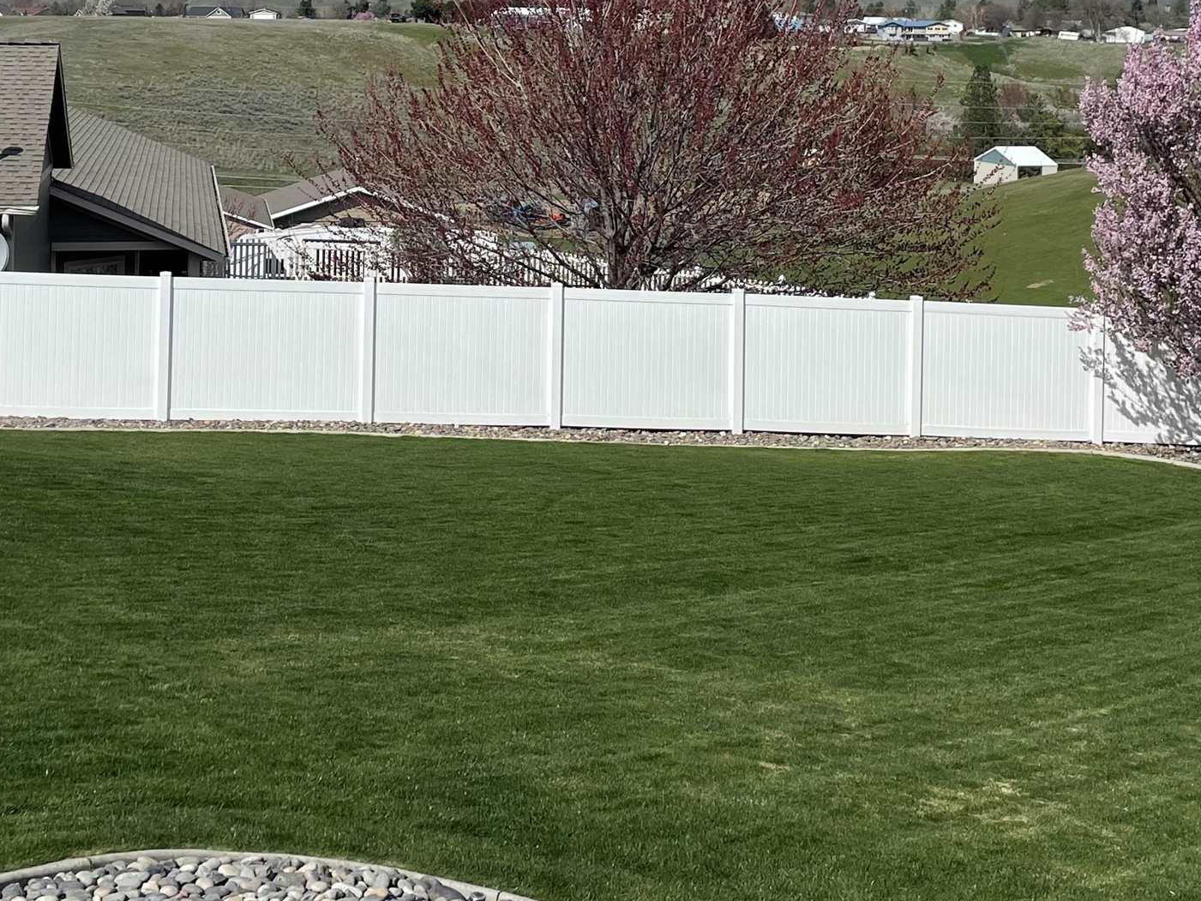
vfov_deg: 24.9
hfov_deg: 33.7
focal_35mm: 57
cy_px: 92
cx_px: 487
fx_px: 1978
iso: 32
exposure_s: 1/6494
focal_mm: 4.2
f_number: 1.6
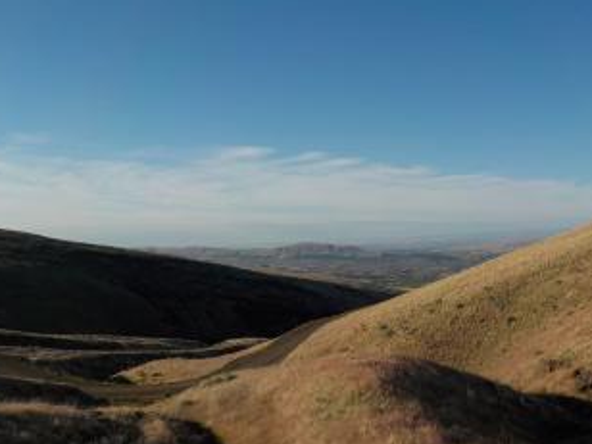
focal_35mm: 39
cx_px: 344
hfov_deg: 47.7
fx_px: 667
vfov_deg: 36.7
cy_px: 186
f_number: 3.3
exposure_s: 1/1600
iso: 125
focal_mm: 4.1
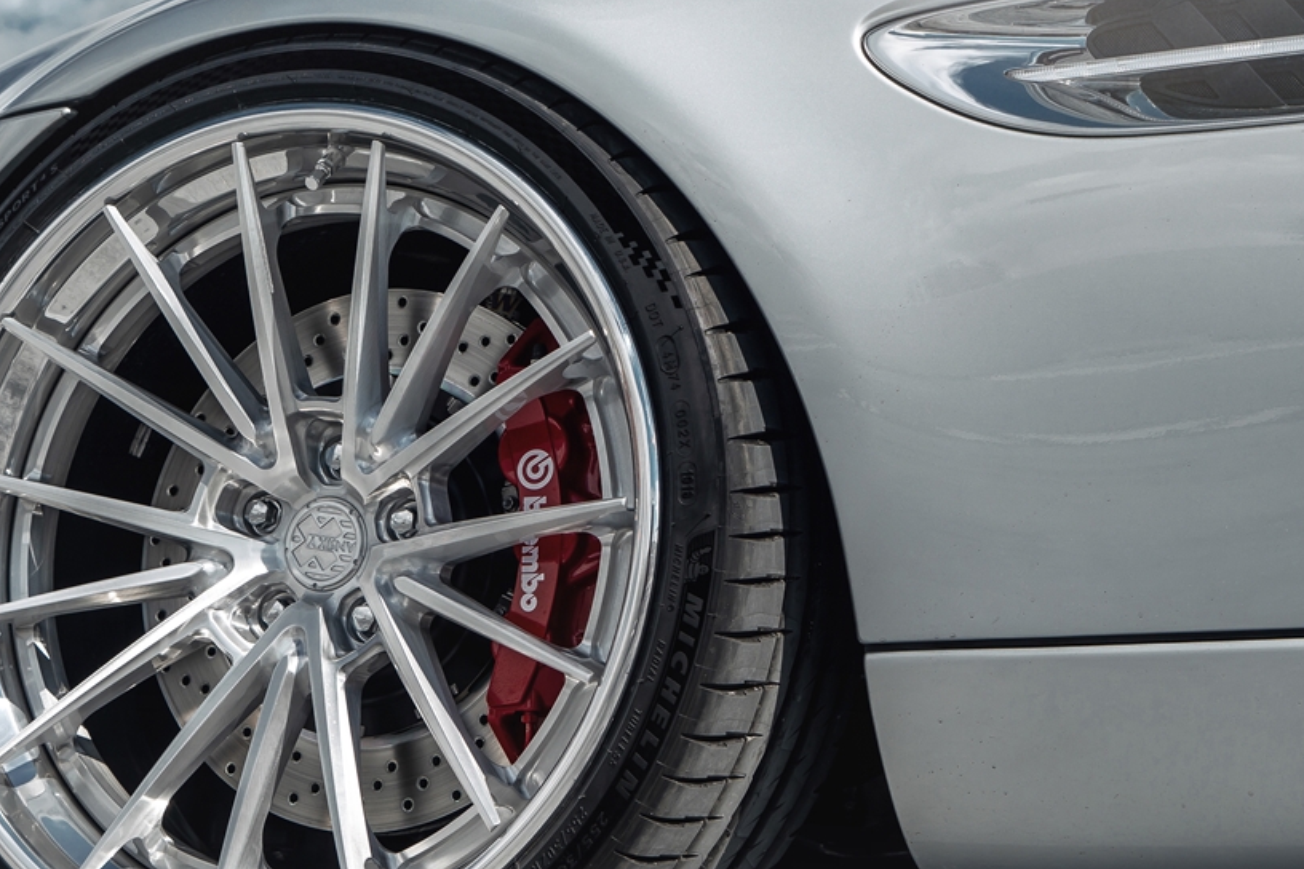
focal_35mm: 80
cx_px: 500
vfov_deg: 17.0
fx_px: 2898
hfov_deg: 25.3
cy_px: 299
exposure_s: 1/320
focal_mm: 34
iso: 100
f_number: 6.3
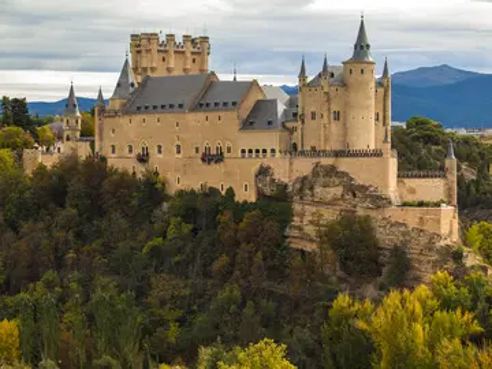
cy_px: 184
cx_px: 246
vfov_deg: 11.6
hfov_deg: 15.4
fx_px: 1819
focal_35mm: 128
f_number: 4.5
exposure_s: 1/320
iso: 100
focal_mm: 64
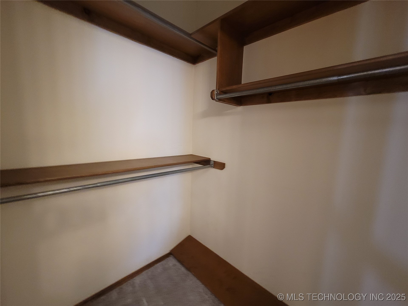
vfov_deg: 89.9
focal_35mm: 13
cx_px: 204
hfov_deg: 106.2
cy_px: 153
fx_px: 153
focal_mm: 2.2
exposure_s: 1/30
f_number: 2.2
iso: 500
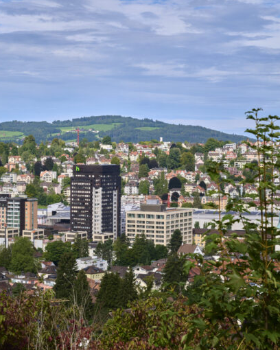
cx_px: 95
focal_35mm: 99
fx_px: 1026
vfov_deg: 19.4
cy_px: 175
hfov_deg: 15.5
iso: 200
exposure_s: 1/320
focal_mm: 70
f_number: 13
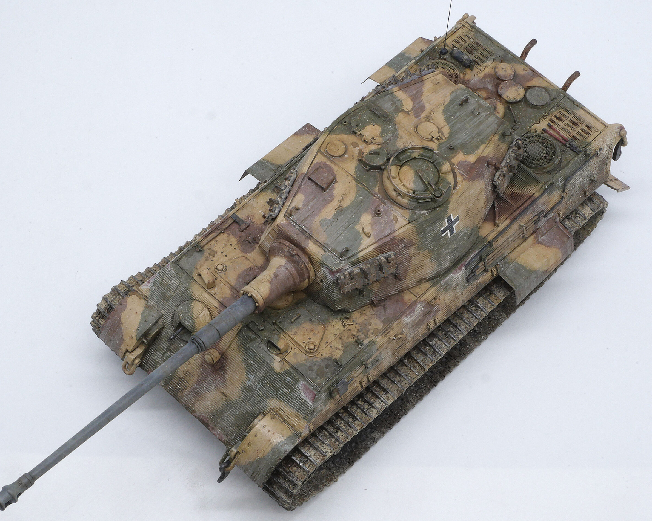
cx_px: 327
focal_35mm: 63
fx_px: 1216
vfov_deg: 24.2
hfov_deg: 30.0
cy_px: 262
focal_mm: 30
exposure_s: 1/4
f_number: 22
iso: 200
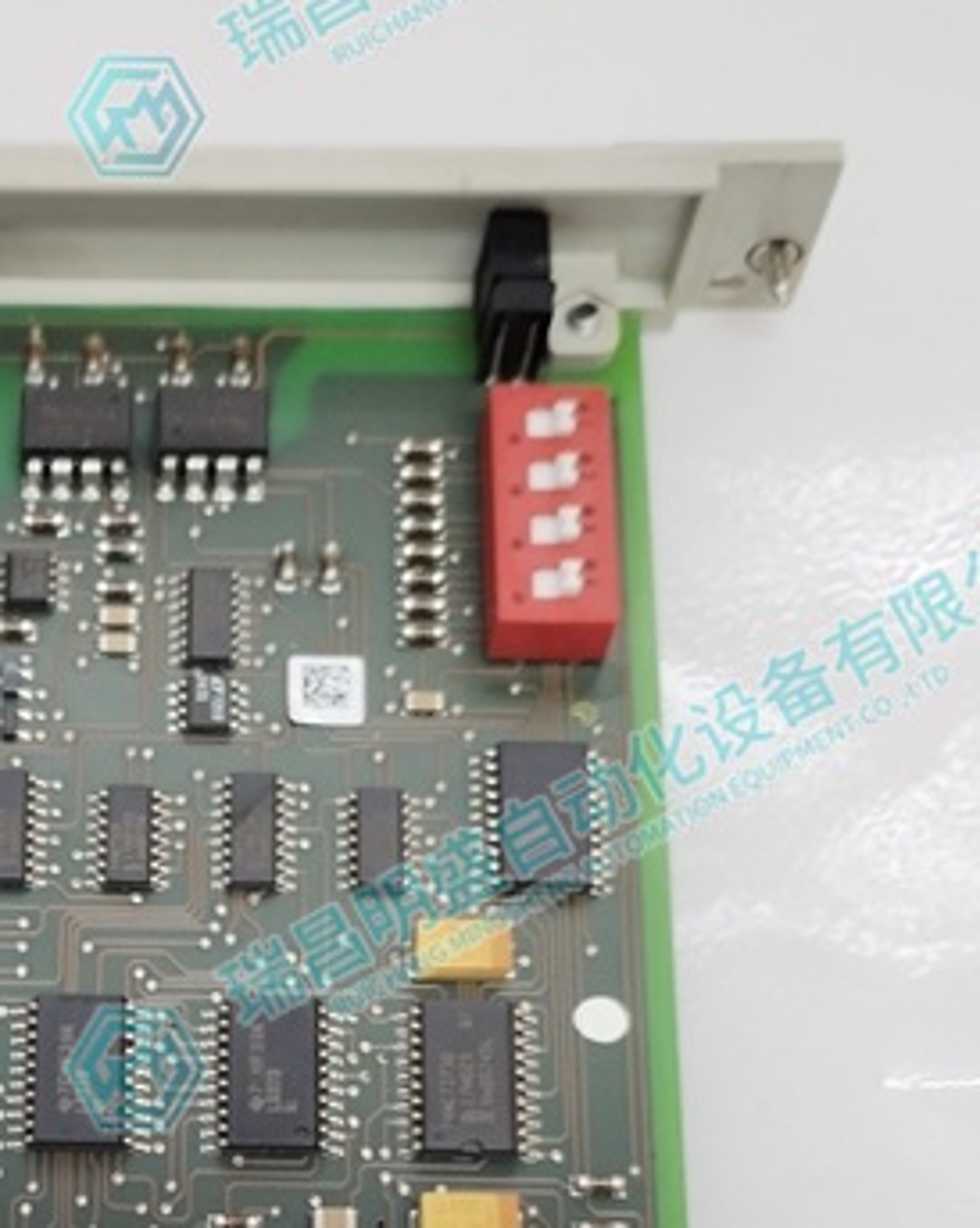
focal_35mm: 74
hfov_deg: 19.9
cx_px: -46
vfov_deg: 24.7
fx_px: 2685
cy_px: 1196
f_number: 1.8
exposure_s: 1/33.3
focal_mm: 4.75
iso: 232
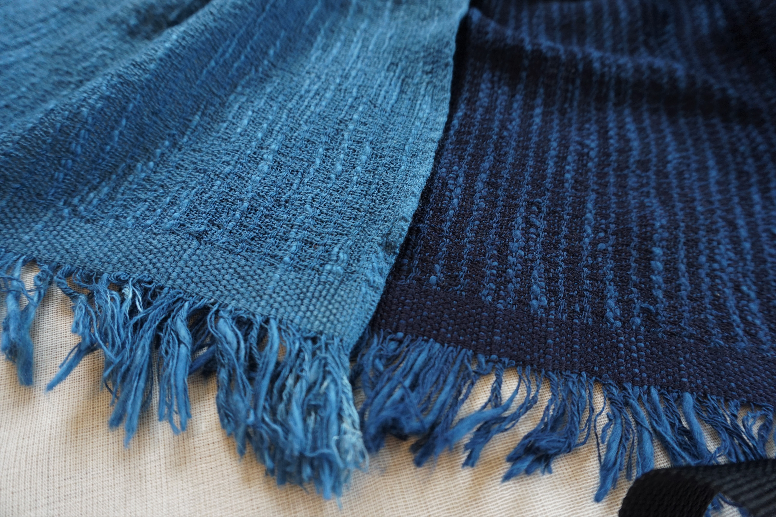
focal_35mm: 24
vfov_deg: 53.1
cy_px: 258
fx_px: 517
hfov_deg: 73.7
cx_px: 388
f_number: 5
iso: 640
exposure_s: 1/40
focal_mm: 16
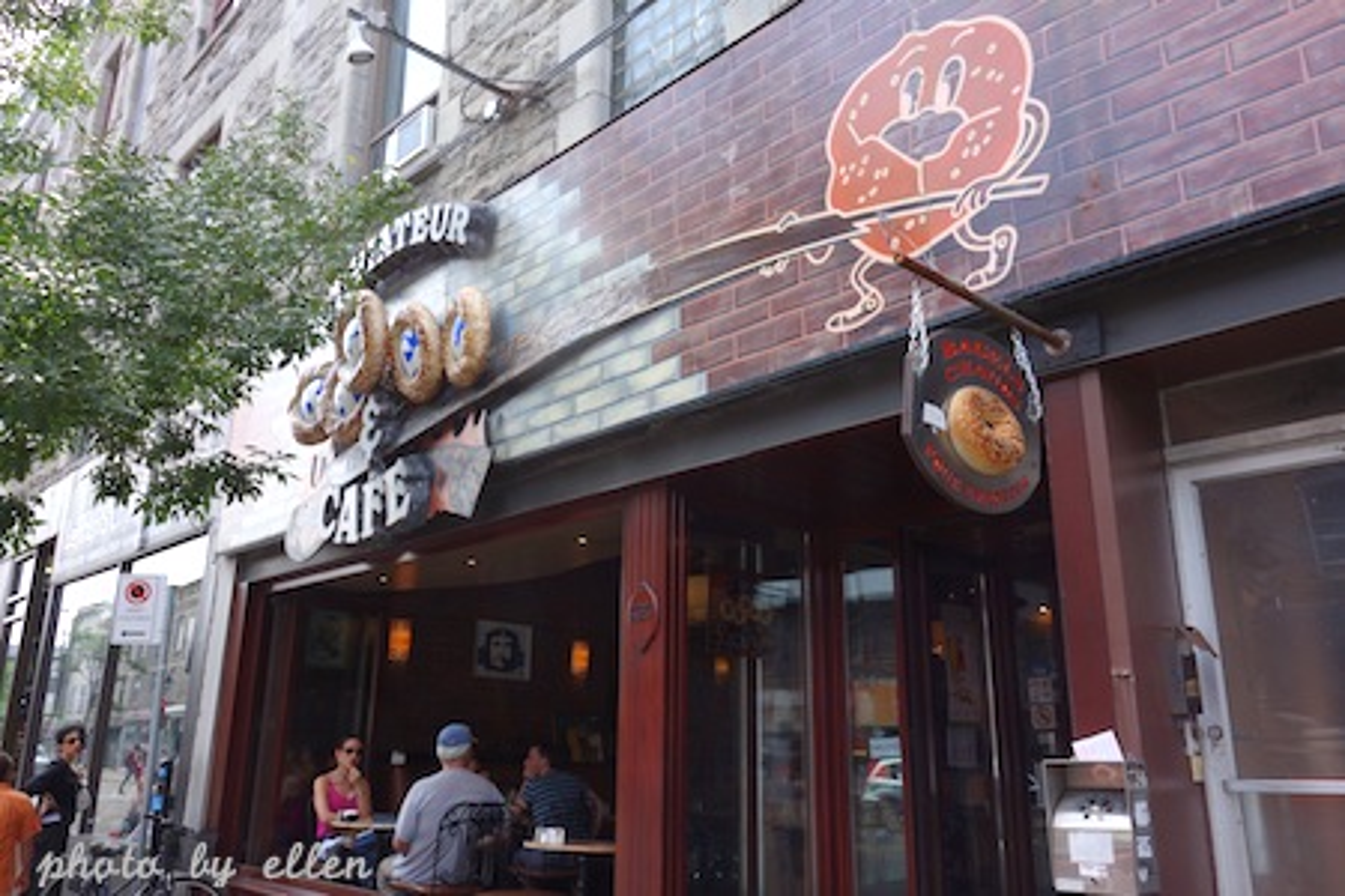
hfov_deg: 65.5
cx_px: 672
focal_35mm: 28
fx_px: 1046
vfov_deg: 46.4
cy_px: 448
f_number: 5.6
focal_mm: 10.4
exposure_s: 1/160
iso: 125
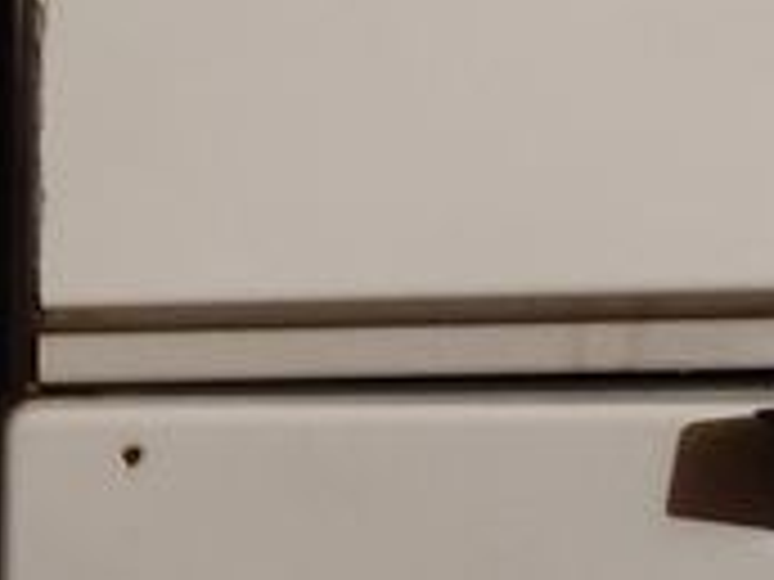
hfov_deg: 13.1
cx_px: -274
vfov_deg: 10.0
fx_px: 3242
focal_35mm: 145
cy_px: 805
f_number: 1.79
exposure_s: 1/20
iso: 2316
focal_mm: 4.7
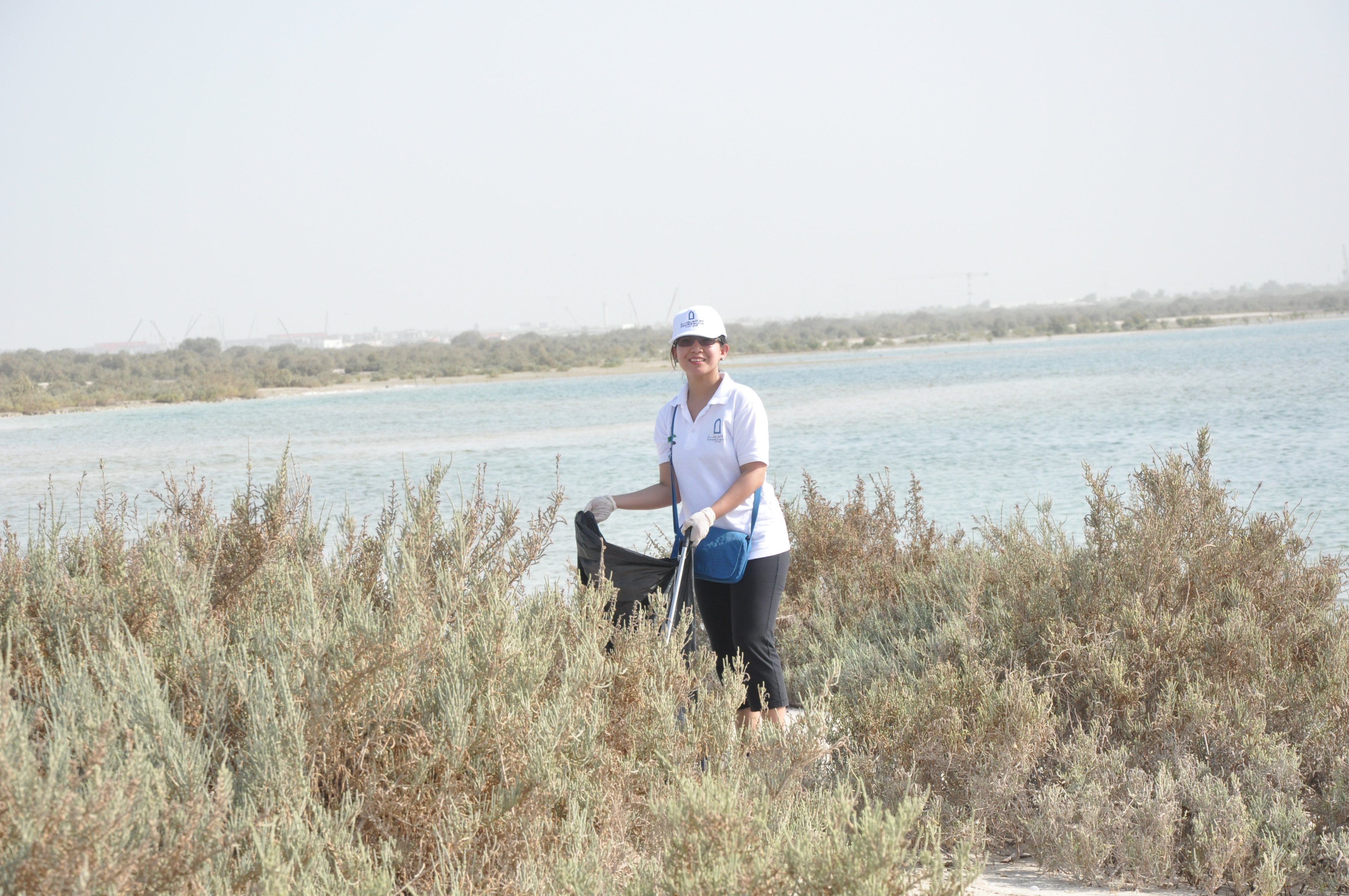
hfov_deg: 18.2
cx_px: 674
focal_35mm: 112
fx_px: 4210
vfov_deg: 12.1
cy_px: 448
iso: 800
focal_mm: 75
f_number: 8
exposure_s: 1/1000
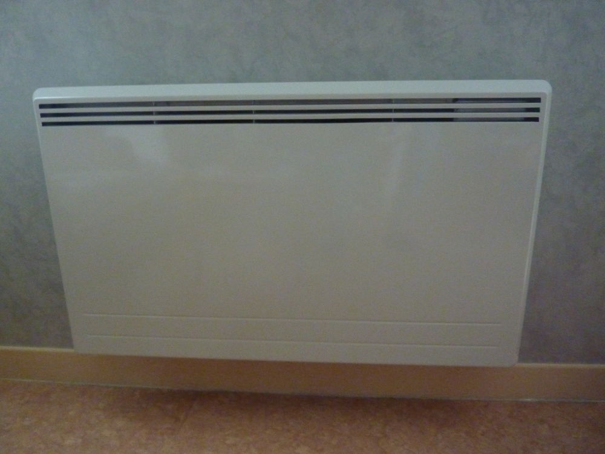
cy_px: 227
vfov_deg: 54.9
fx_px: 437
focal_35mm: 25
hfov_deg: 69.4
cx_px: 302
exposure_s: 1/15
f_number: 3.3
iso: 800
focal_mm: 4.1
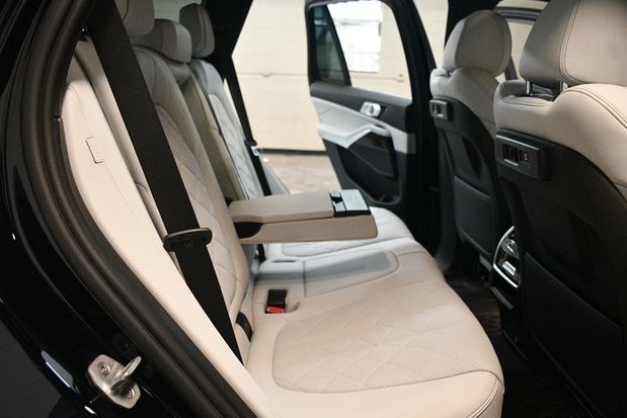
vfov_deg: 42.3
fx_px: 540
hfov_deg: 60.3
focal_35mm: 31
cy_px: 213
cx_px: 307
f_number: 3.5
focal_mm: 20
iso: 3200
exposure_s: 1/125
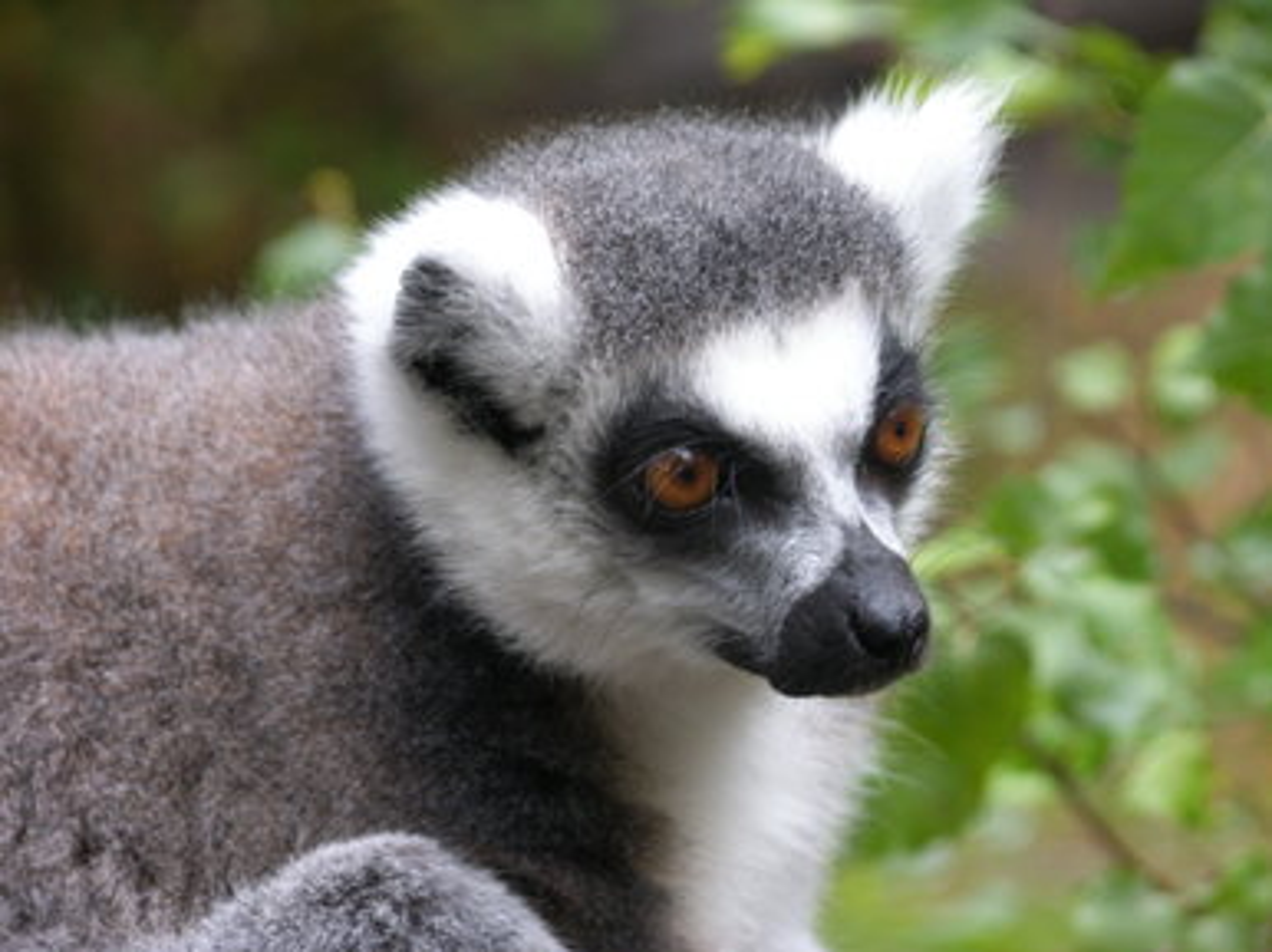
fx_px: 10650
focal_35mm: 290
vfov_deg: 5.1
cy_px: 476
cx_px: 636
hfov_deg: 6.8
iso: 100
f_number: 4.6
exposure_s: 1/50
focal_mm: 74.6
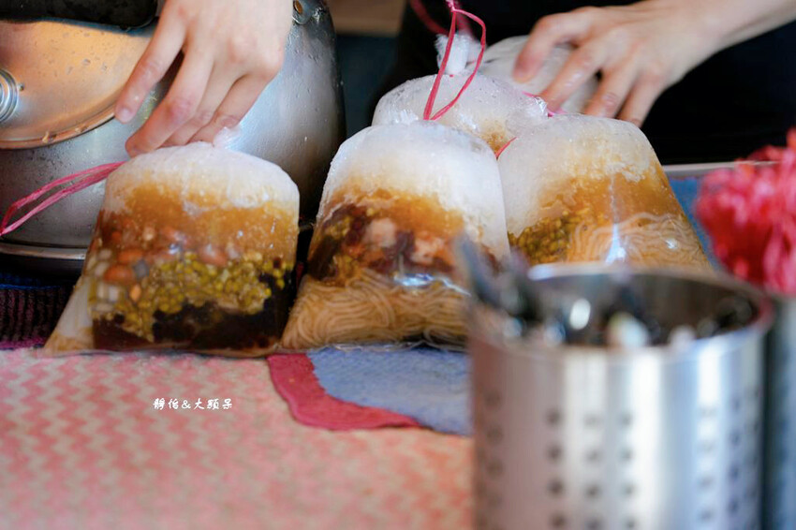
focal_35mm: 105
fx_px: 2321
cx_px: 398
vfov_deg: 13.0
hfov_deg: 19.5
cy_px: 265
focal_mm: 105
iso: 500
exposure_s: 1/125
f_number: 4
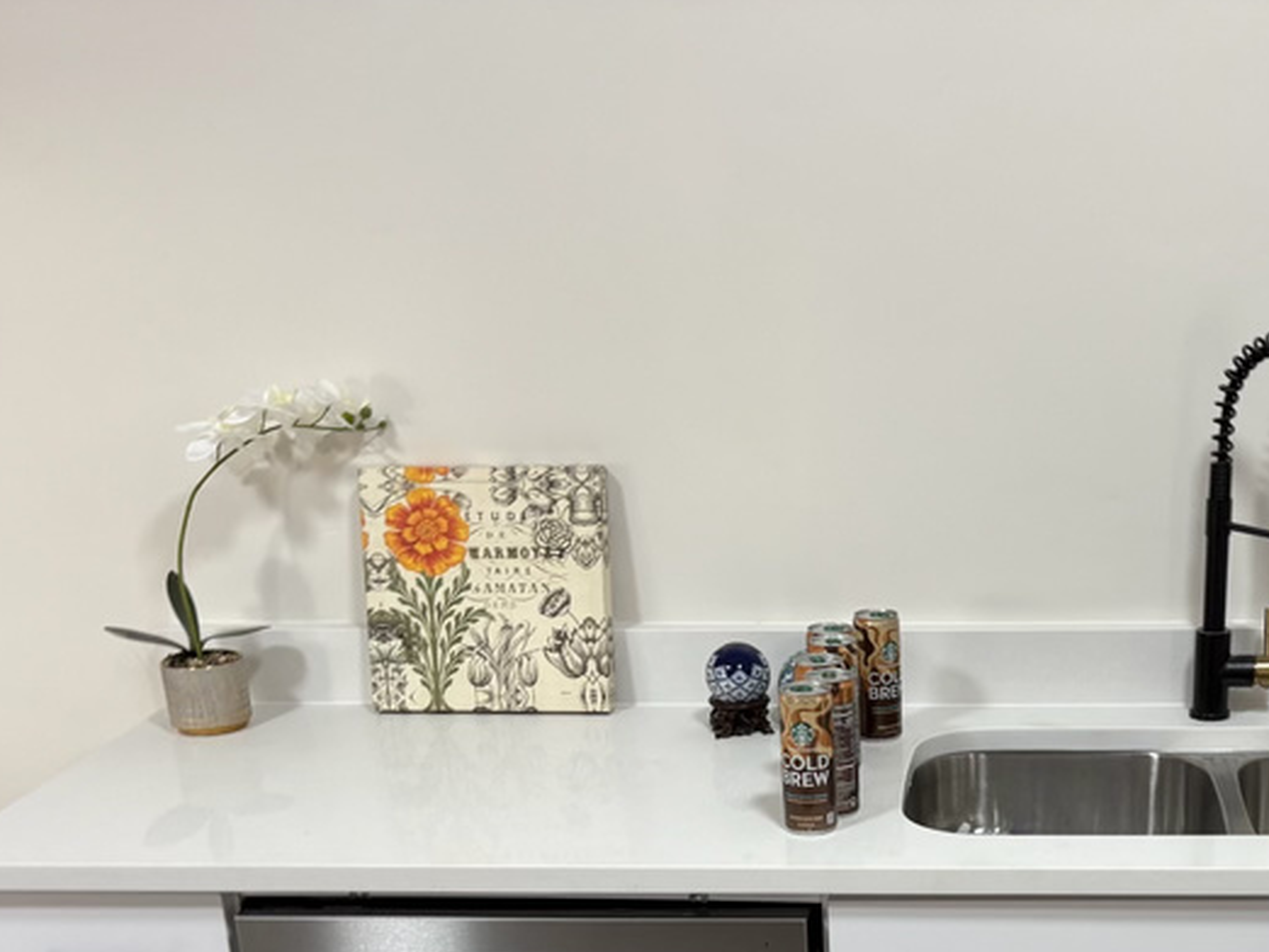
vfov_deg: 27.2
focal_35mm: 51
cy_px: 923
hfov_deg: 36.6
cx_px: 955
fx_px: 1870
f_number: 1.6
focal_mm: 5.96
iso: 64
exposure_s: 1/60
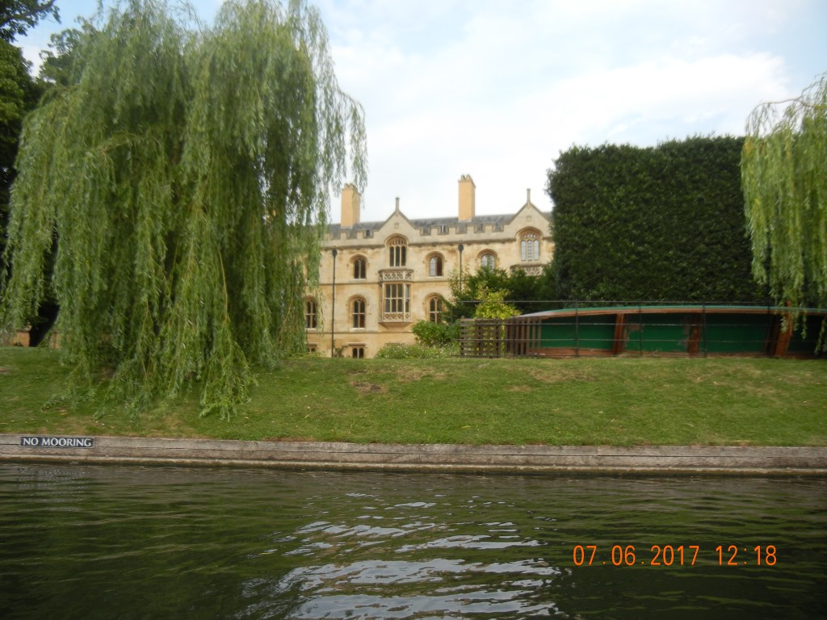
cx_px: 414
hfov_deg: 60.0
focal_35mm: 30
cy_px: 310
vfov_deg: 46.8
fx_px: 717
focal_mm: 5.4
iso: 160
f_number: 3.5
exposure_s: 1/495
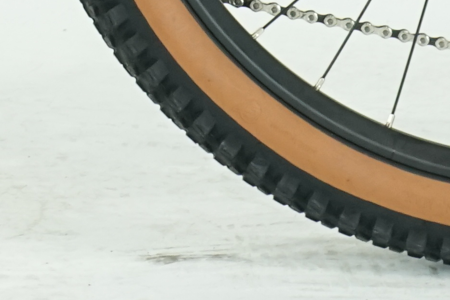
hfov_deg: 5.6
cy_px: -584
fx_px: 4500
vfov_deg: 3.7
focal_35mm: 360
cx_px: -308
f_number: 5.6
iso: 1600
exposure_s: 1/200
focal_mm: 56
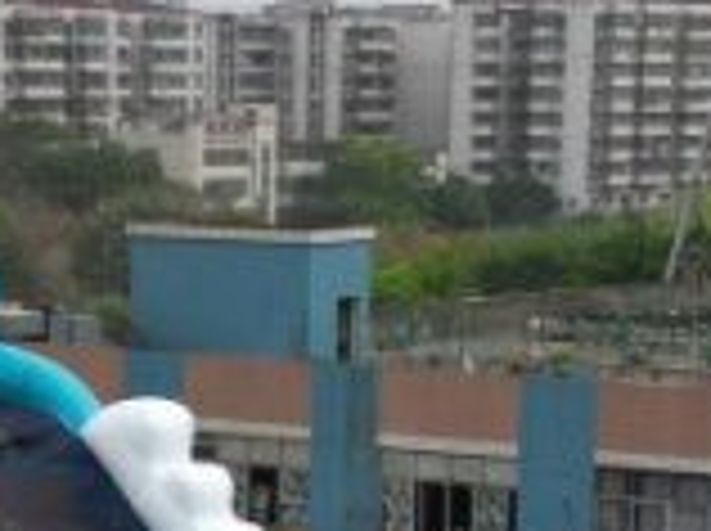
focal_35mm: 156
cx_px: 202
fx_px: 3199
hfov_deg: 12.7
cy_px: 922
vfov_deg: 9.1
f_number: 1.7
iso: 140
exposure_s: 1/4000
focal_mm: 6.72
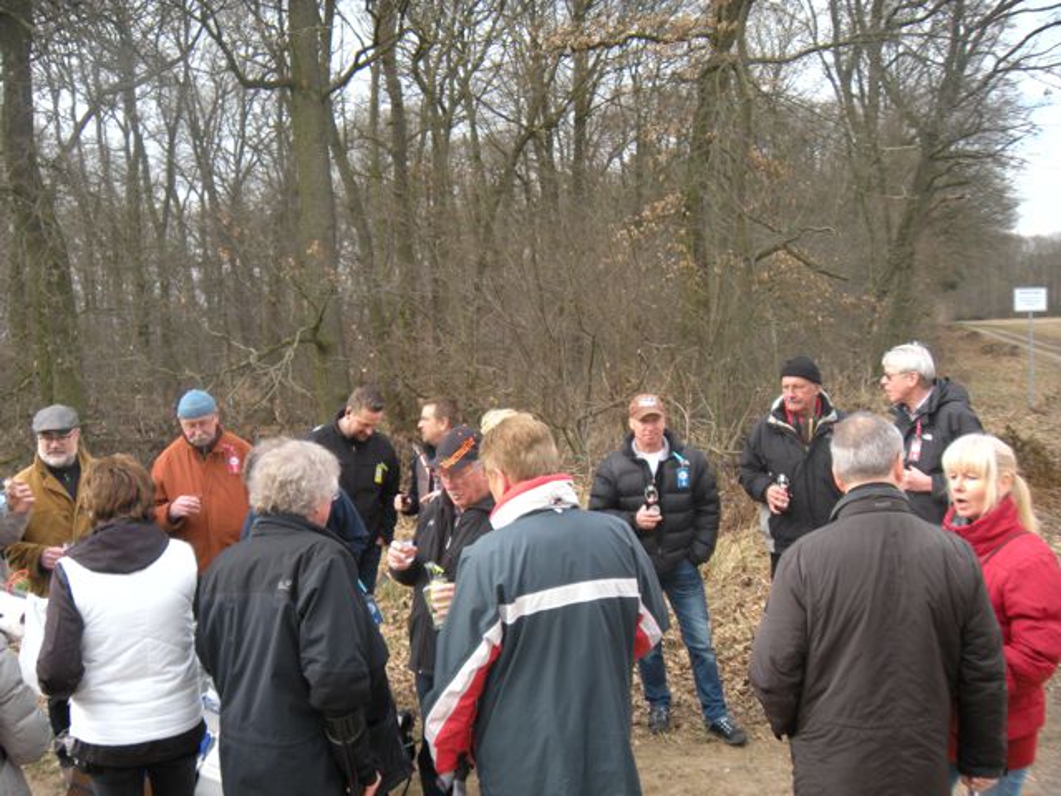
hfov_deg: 52.6
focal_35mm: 35
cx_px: 530
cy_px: 398
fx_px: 1073
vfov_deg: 40.7
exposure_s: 1/132
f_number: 3.8
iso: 89
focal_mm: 5.9
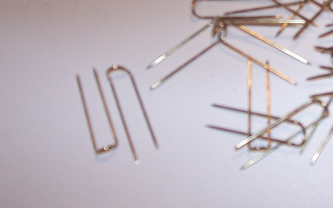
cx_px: 276
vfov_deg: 17.6
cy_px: 18
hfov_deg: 27.5
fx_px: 663
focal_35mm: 73
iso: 125
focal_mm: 5.6
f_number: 2.7
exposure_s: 1/60
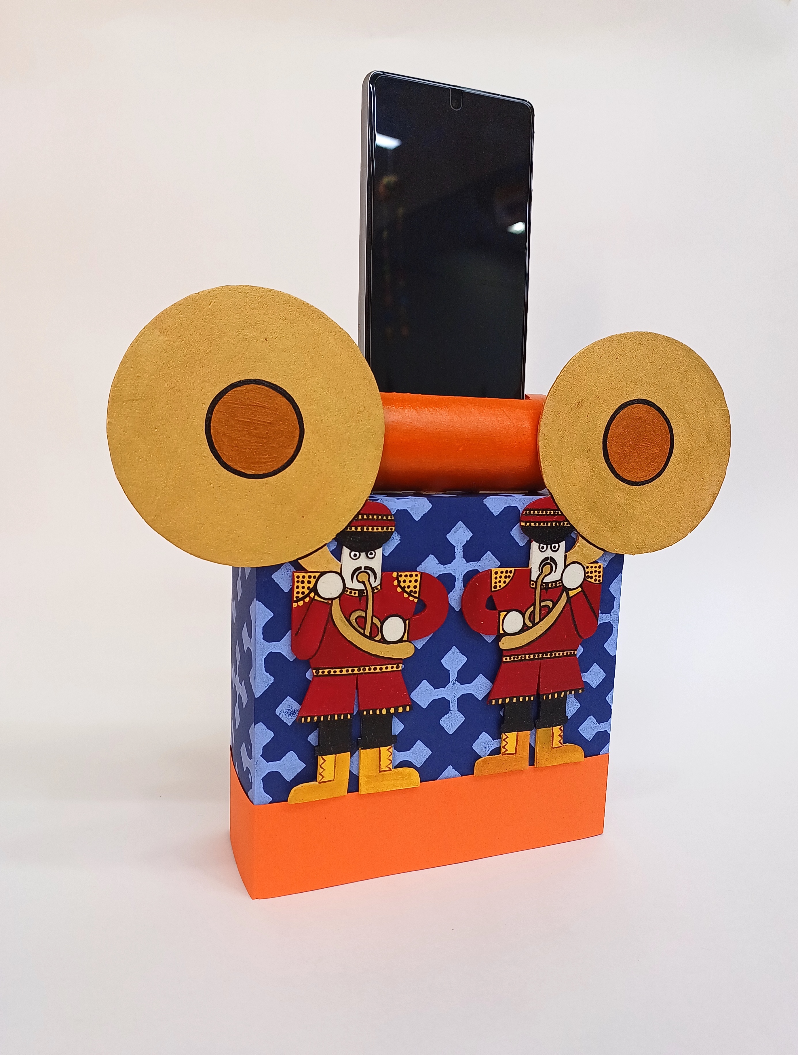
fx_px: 703
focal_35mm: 23
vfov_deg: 73.8
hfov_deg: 59.1
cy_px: 528
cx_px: 399
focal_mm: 5.06
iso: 80
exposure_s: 1/50
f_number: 1.8
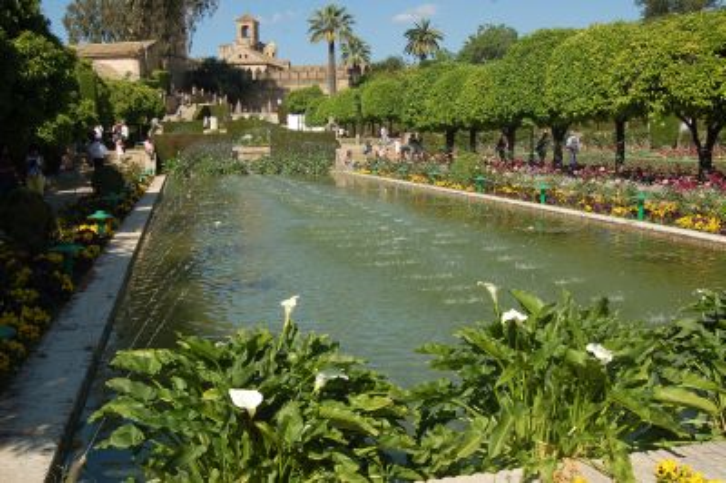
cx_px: 363
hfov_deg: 49.6
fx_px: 786
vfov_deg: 34.2
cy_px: 242
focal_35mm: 39
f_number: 10
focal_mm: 26
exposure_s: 1/320
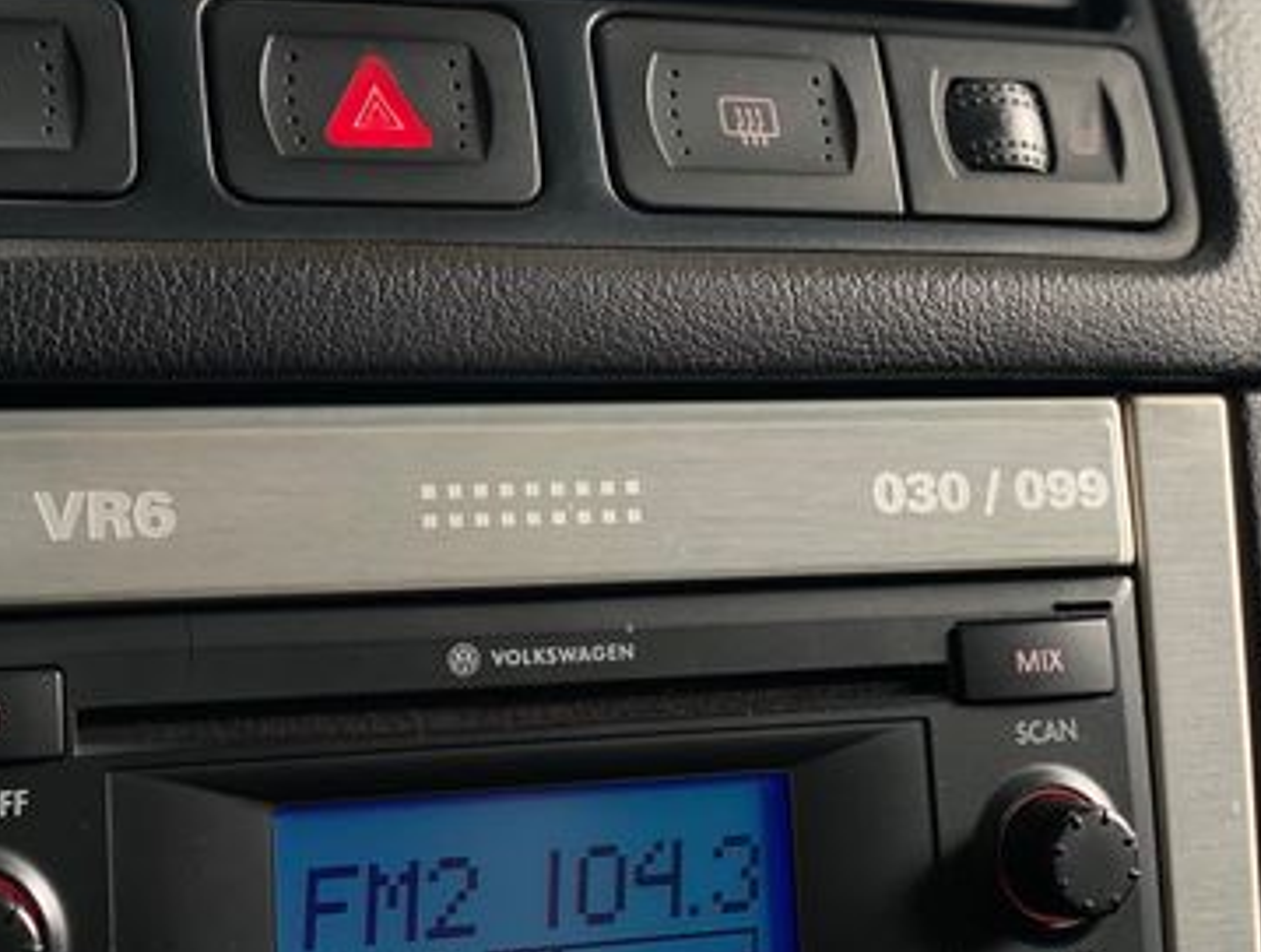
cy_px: 355
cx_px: 527
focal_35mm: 68
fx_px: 2483
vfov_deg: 21.7
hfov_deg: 28.5
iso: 100
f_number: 2
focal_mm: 6
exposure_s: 1/120
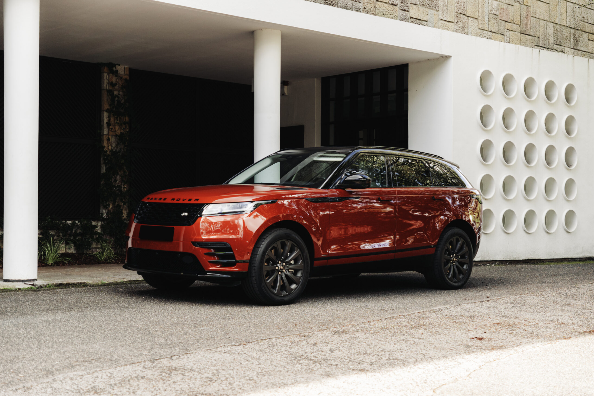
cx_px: 297
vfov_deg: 27.0
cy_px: 198
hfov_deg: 39.6
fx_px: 825
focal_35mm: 50
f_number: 2.8
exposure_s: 1/200
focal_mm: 33.8
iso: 160
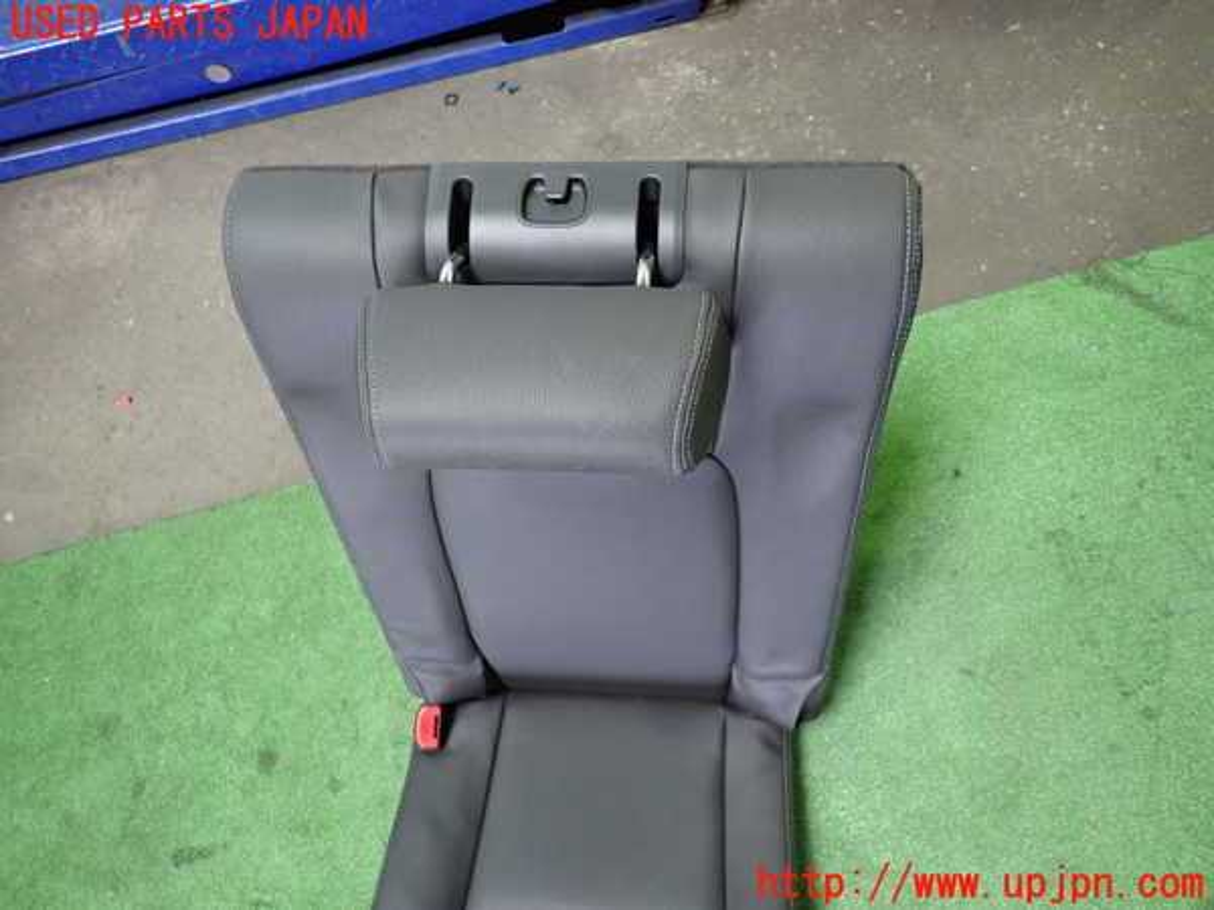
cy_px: 455
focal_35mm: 25
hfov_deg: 69.4
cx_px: 607
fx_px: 877
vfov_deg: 54.9
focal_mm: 4.5
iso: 200
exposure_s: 1/30
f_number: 2
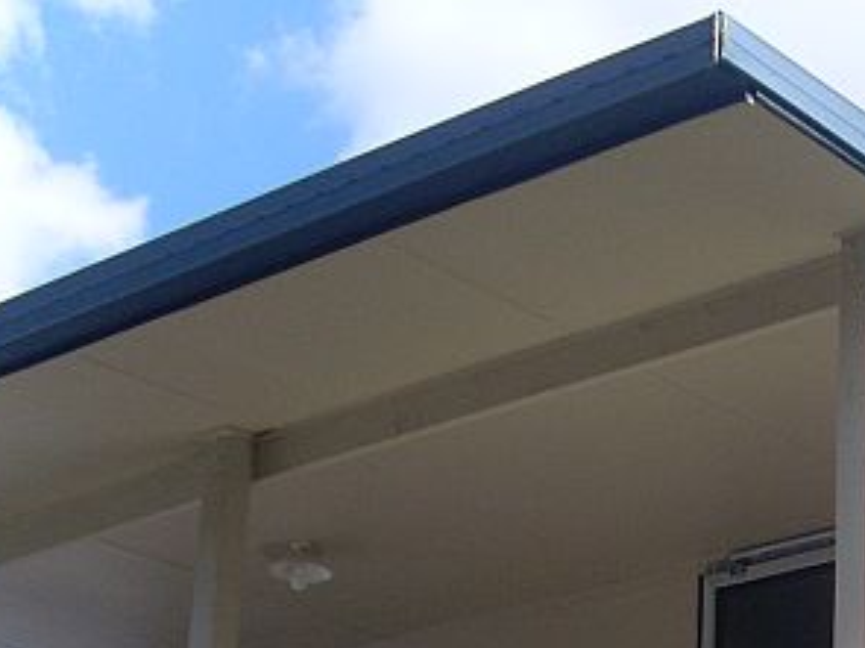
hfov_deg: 18.0
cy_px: 877
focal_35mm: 103
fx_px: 2573
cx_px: 1085
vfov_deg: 13.7
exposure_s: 1/180
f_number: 7.7
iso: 80
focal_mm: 6.3
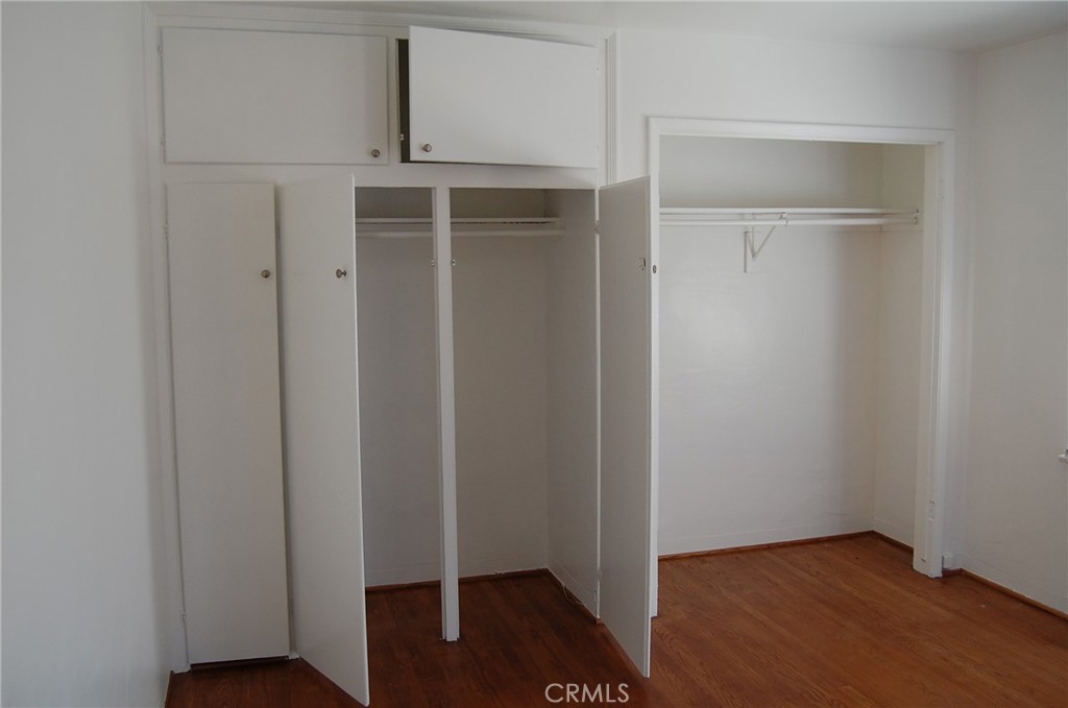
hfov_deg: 57.3
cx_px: 534
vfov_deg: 39.8
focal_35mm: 33
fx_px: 977
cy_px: 354
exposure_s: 1/100
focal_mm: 22
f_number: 5
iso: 400
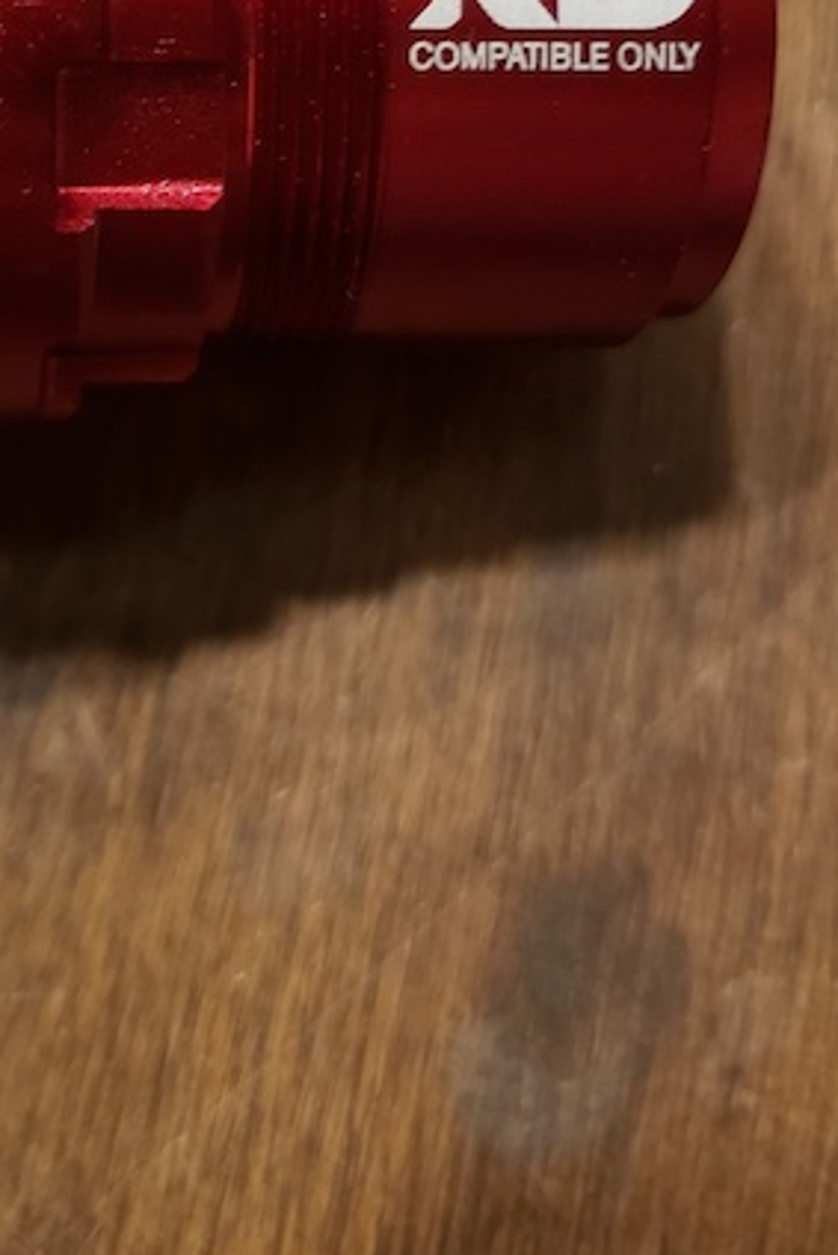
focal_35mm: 51
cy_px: 145
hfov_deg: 26.1
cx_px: 175
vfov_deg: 36.6
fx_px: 1779
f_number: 1.5
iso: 250
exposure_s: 1/24
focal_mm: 4.3
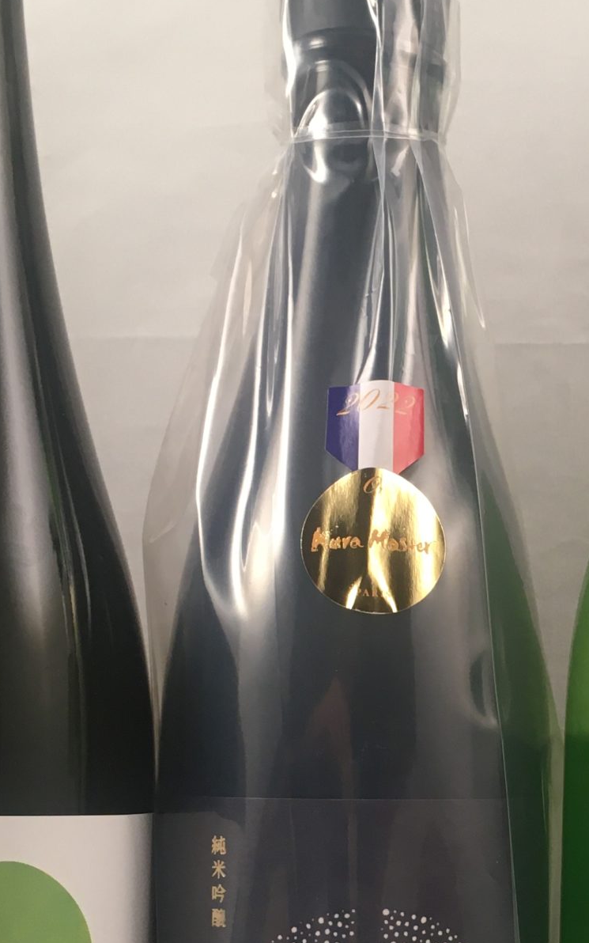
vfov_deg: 30.4
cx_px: 527
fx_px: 1695
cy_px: 737
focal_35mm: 66
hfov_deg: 19.4
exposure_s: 1/33
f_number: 2.2
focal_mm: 4.15
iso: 64
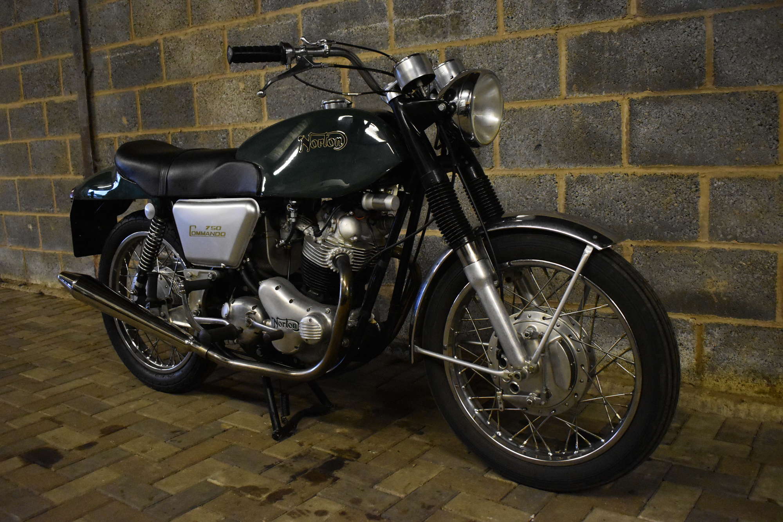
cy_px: 261
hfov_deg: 57.2
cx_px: 392
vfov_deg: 40.0
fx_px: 718
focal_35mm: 33
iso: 5600
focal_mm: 22
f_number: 3.8
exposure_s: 1/125
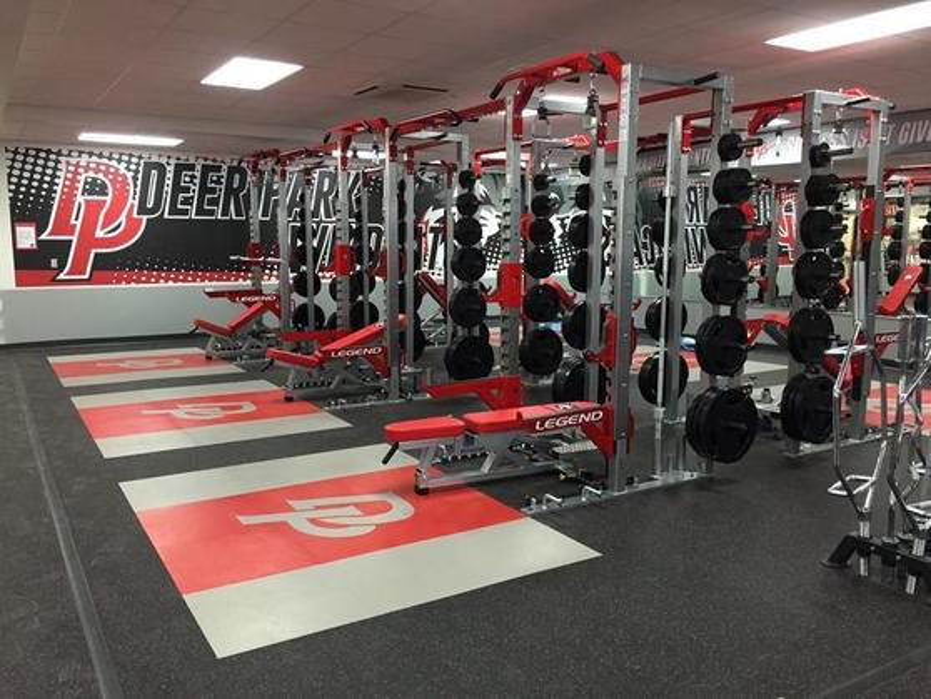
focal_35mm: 29
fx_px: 780
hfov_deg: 61.6
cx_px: 466
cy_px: 350
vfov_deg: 48.3
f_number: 2.2
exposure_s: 1/30
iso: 160
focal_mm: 4.15
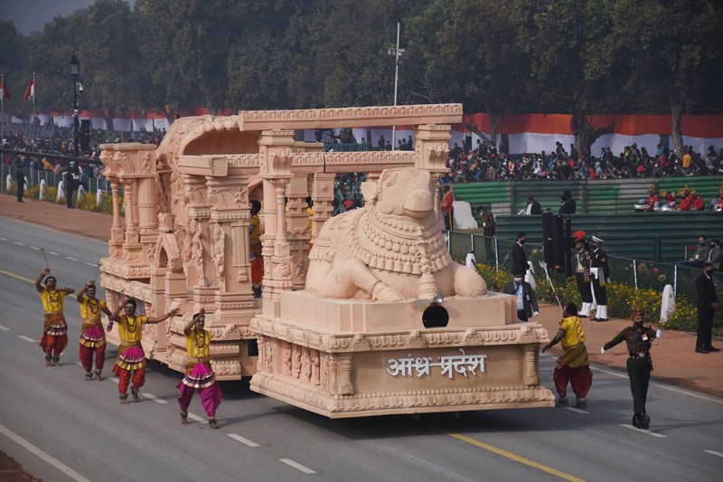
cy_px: 241
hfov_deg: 15.2
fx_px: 2711
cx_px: 362
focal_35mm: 135
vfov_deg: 10.2
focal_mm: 90
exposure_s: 1/6400
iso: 400
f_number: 5.6
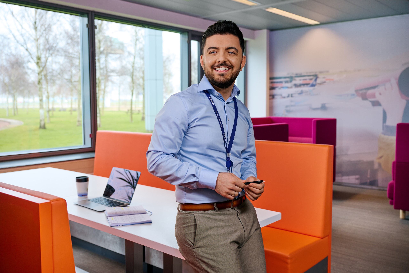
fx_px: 409
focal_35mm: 36
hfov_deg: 53.1
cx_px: 204
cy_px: 136
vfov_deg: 36.9
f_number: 4
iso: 500
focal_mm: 36
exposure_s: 1/160
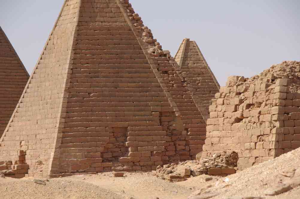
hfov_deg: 11.4
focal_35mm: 180
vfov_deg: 7.6
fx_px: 1499
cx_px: 150
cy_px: 100
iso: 100
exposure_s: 1/180
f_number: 8
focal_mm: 120
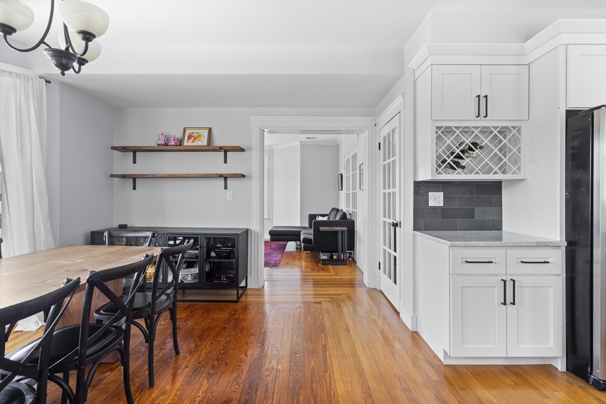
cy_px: 202
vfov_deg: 70.5
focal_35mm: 17
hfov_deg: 93.3
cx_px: 303
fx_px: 286
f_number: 7.1
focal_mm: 17
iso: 320
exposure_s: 1/6
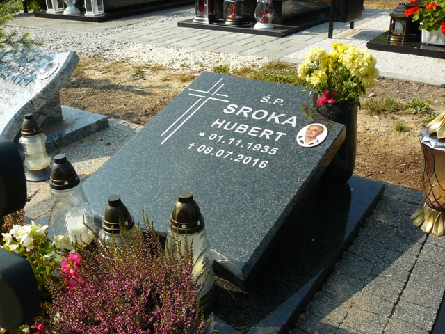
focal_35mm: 36
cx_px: 222
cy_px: 167
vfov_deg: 39.7
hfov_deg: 51.4
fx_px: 463
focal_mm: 6
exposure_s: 1/320
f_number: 5.6
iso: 100
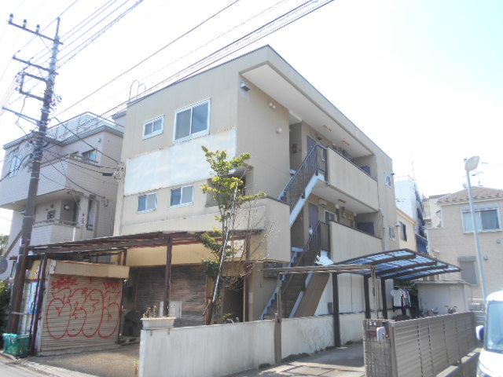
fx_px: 378
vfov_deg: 53.1
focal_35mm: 26
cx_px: 252
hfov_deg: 67.3
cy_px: 188
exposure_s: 1/320
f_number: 3.2
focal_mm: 4.6
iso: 80
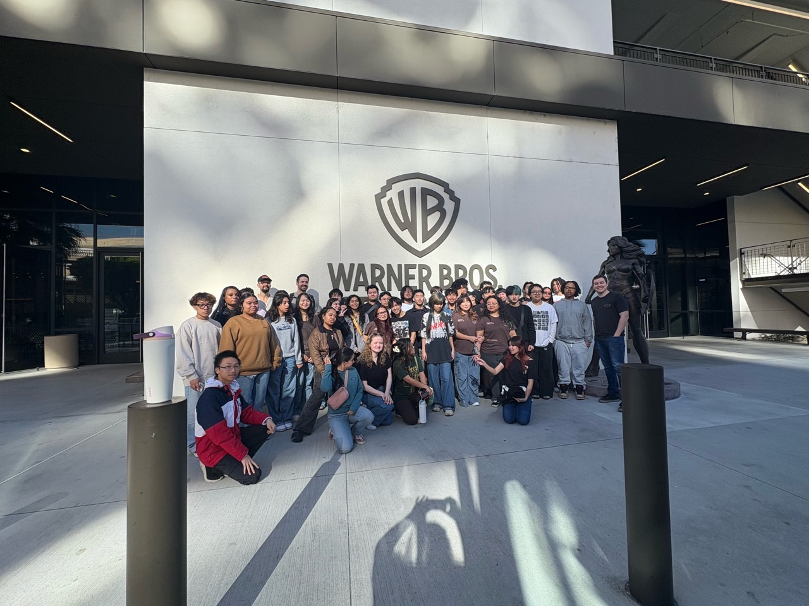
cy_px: 303
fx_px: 327
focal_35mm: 14
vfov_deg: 85.7
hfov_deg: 102.1
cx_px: 404
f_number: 2.2
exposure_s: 1/641
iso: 40
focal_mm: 2.22
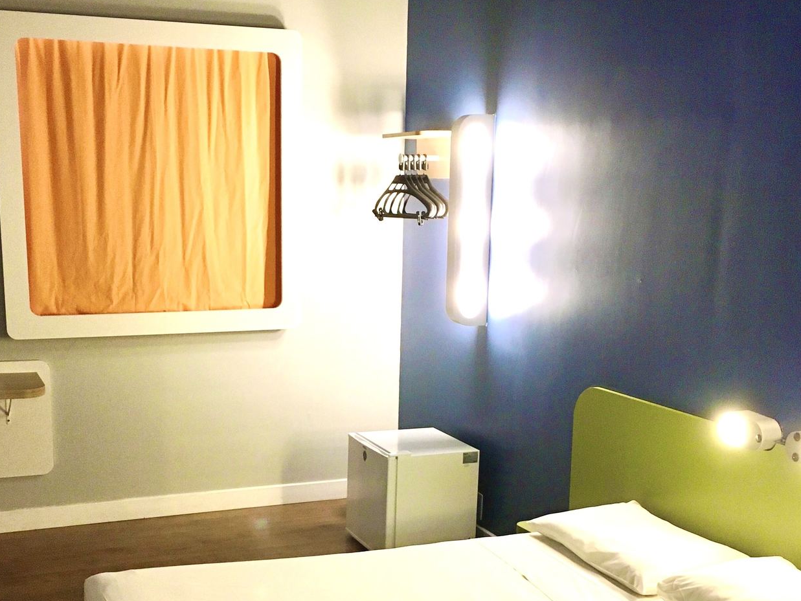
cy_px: 416
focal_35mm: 48
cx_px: 367
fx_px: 1111
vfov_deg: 30.0
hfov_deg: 39.6
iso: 160
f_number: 2.2
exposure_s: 1/30
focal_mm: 4.15
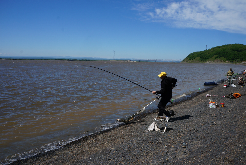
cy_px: 82
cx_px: 123
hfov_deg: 67.3
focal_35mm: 27
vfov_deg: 48.0
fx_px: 185
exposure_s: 1/160
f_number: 13
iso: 100
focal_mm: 18
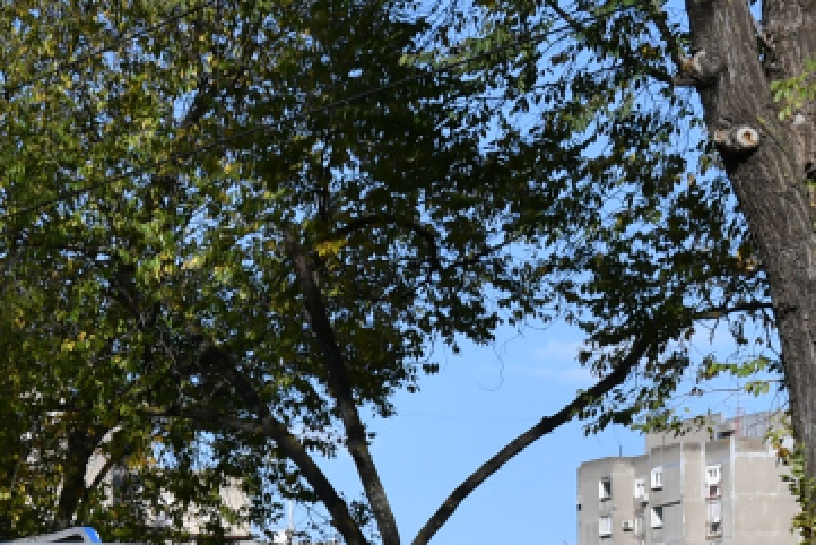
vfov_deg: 6.0
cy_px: 770
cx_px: -579
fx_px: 5147
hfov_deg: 8.7
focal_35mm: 227
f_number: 8
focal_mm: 42
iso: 200
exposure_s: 1/833
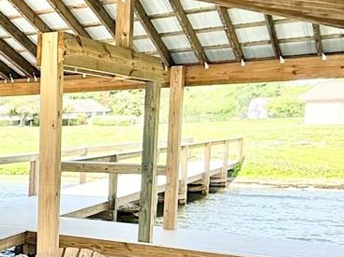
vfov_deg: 23.8
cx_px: -211
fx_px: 606
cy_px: 191
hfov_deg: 23.3
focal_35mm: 61
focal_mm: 2.22
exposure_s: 1/686
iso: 50
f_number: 2.2
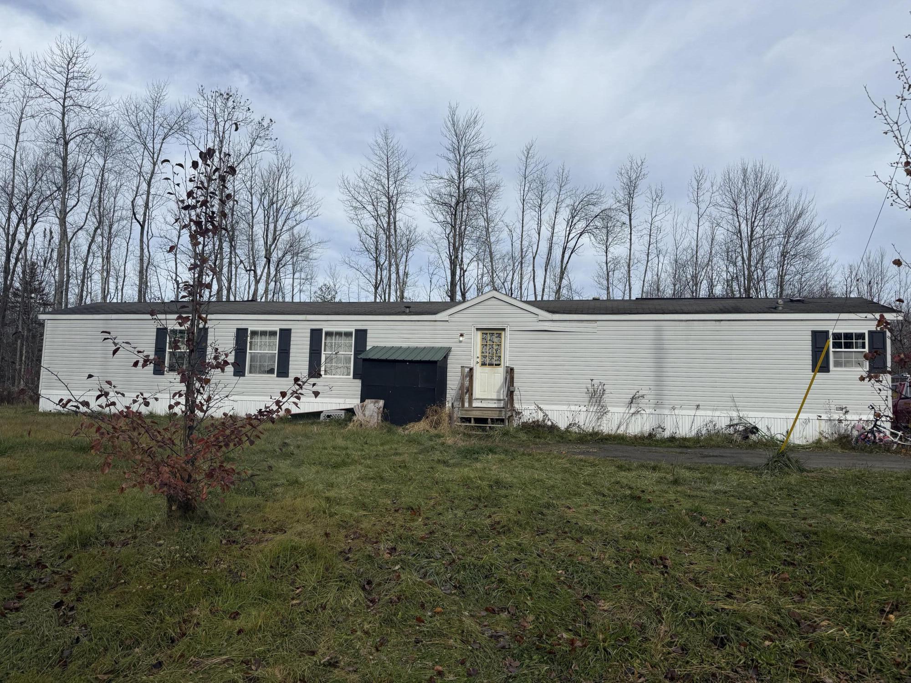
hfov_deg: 71.6
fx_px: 632
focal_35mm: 24
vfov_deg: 56.8
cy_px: 342
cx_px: 456
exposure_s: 1/4975
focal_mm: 6.76
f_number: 1.78
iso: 80
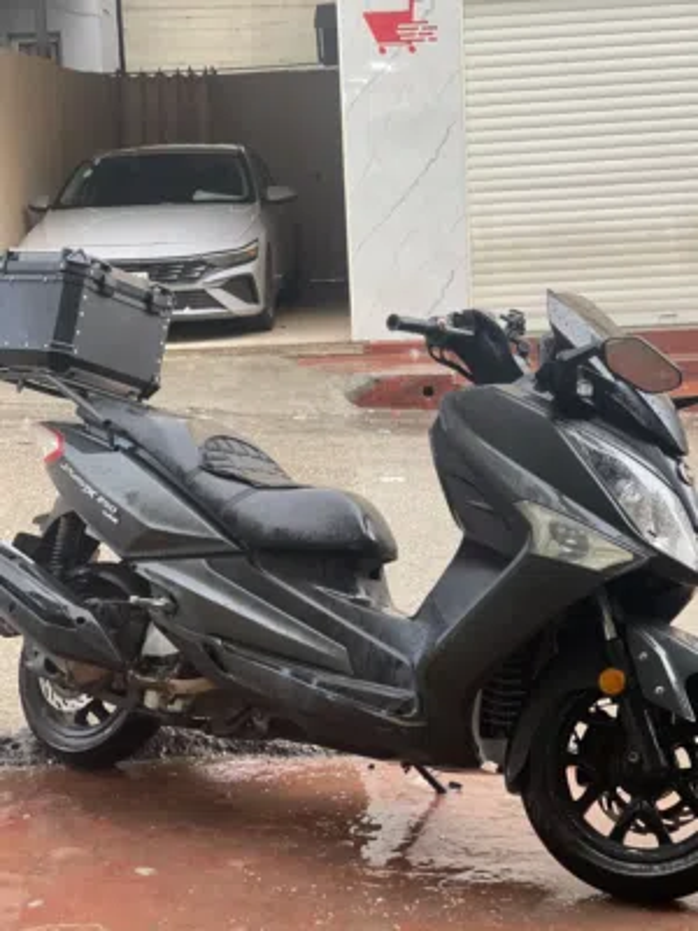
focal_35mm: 64
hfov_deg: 22.9
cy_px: 466
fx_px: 1721
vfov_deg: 30.3
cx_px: 349
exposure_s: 1/40
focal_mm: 7.5
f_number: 2.2
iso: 250
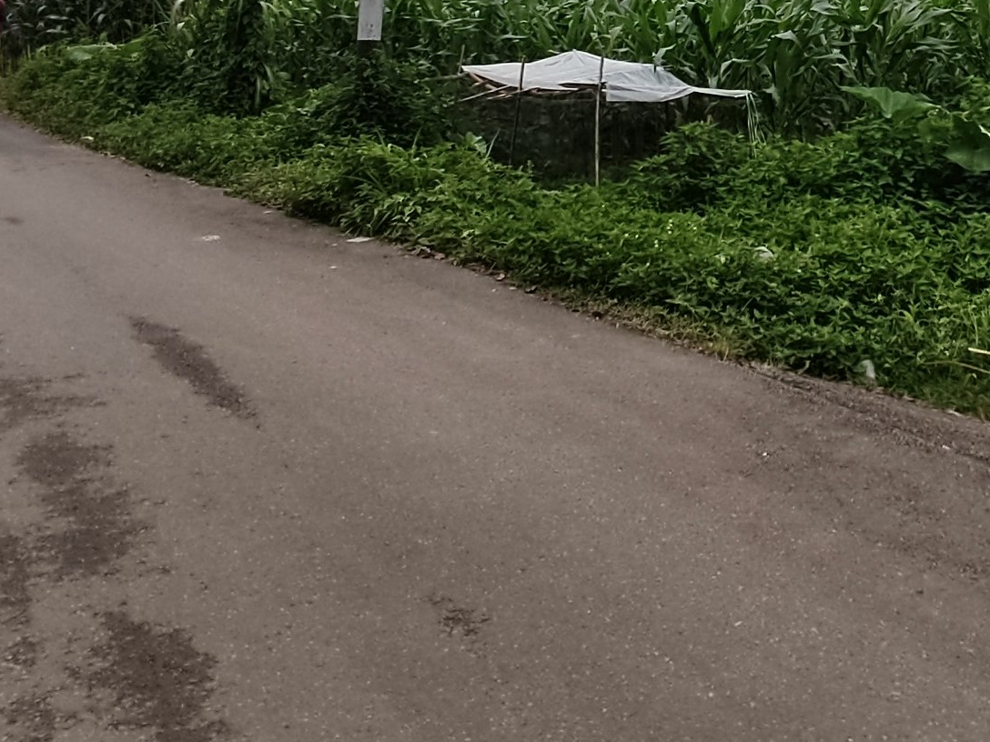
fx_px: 1287
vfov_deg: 29.3
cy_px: -60
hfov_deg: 39.5
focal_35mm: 45
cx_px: 864
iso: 51
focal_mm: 1.6
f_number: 2.2
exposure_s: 1/1116
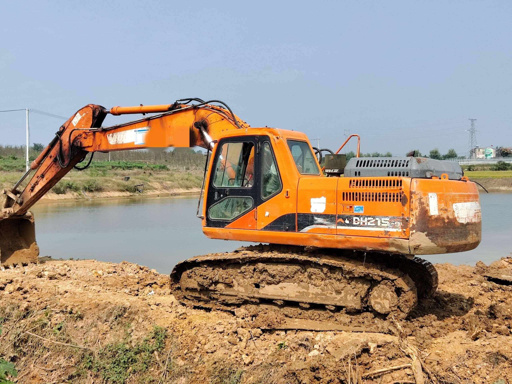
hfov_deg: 44.8
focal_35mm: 42
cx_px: 256
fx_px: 621
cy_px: 192
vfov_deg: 34.3
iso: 50
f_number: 1.88
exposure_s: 1/2500
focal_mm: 5.59
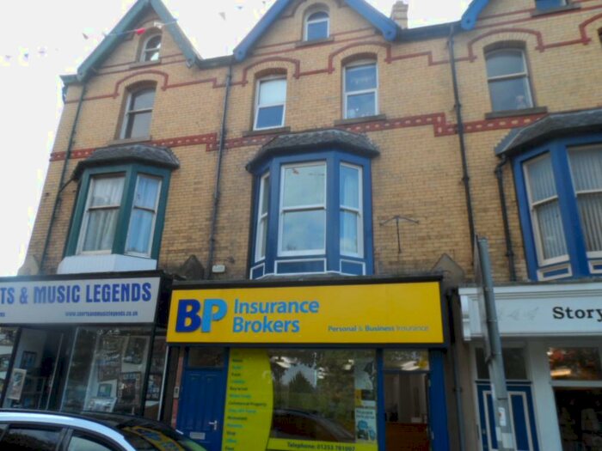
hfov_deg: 71.6
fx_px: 417
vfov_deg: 56.8
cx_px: 301
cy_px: 226
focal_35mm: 24
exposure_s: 1/350
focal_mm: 4
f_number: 3.2
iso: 80
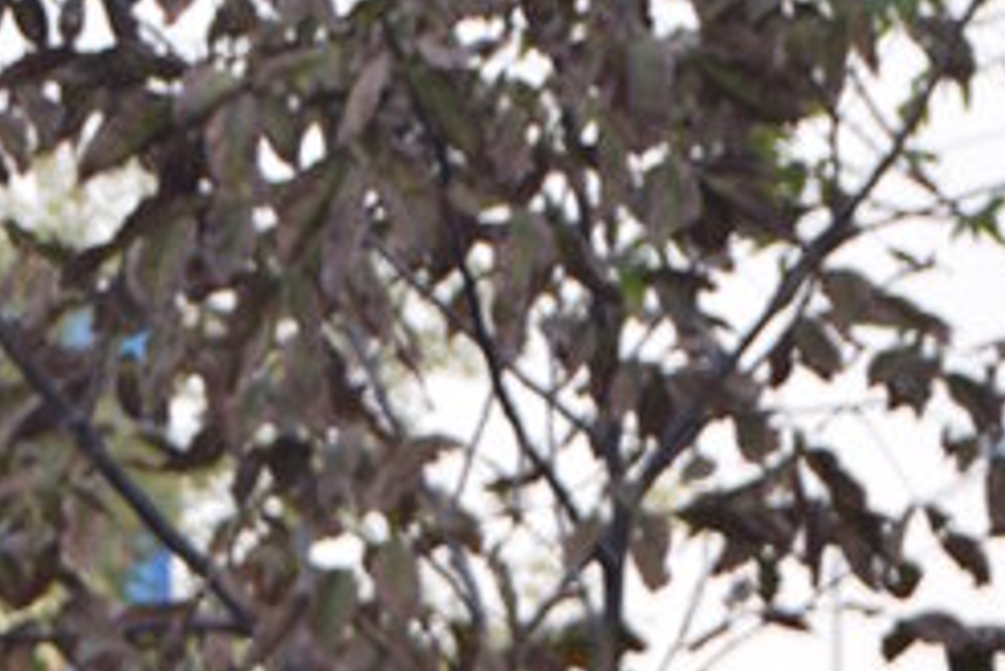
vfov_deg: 3.4
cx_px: 838
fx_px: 11185
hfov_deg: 5.1
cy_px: 2102
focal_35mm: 400
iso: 400
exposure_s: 1/100
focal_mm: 55
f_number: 5.6
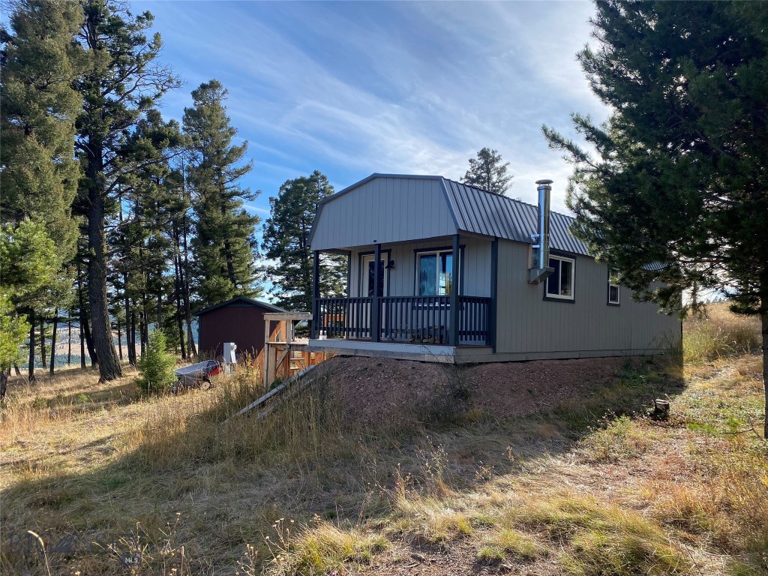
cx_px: 384
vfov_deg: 53.1
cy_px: 288
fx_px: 577
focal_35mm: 26
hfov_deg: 67.3
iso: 32
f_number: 1.8
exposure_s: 1/1701
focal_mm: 4.25
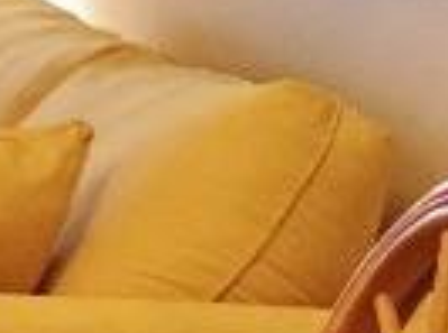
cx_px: -1253
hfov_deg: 7.0
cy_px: -47
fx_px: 2891
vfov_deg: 6.6
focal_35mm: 224
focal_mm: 4.15
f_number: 2.2
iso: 40
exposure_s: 1/15
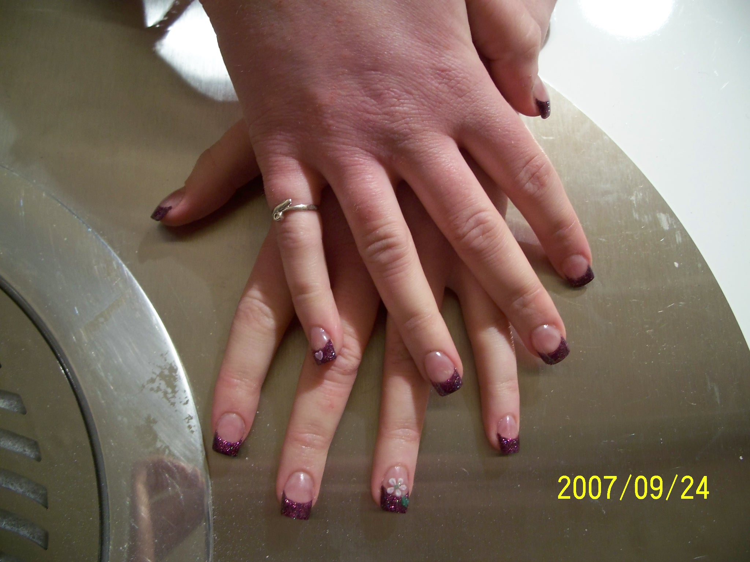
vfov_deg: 38.7
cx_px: 375
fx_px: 802
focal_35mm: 37
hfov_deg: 50.1
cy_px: 281
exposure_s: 1/8
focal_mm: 7.8
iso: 200
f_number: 2.8
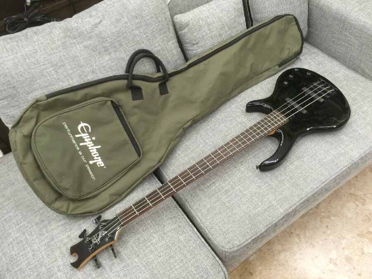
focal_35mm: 29
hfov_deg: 61.7
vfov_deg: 48.2
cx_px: 186
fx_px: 312
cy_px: 140
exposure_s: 1/30
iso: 80
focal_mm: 4.15
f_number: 2.2
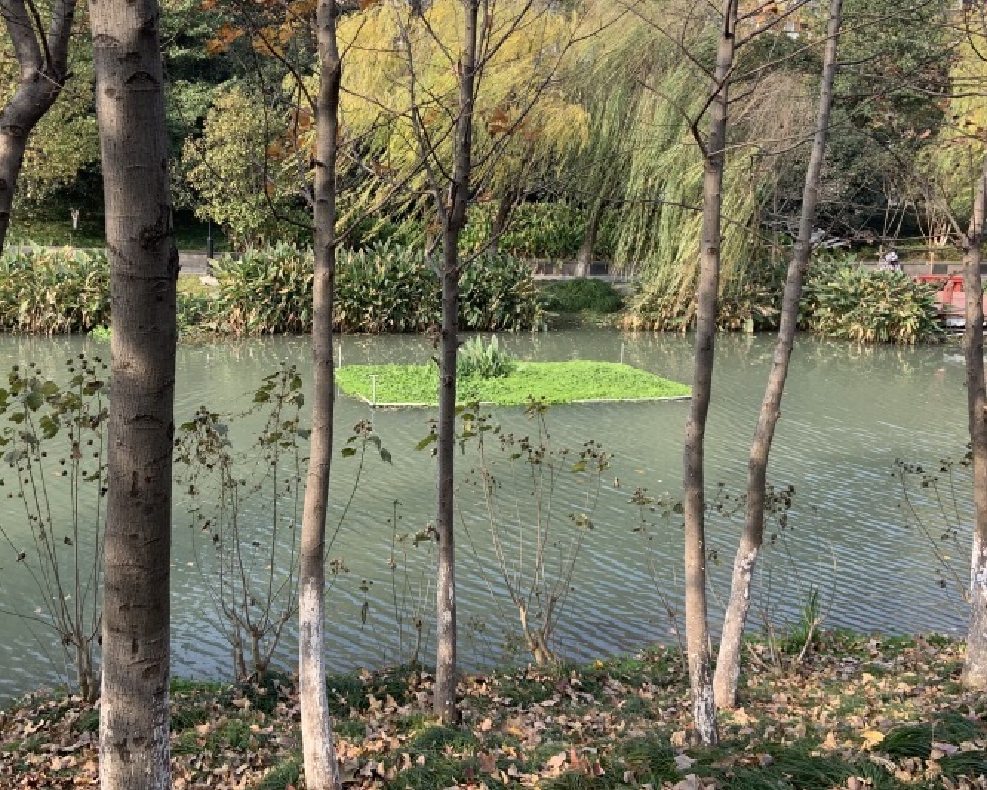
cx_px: 434
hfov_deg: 46.7
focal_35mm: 39
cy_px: 285
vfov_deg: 37.9
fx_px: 1139
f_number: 1.8
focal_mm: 4.25
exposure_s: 1/497
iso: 25
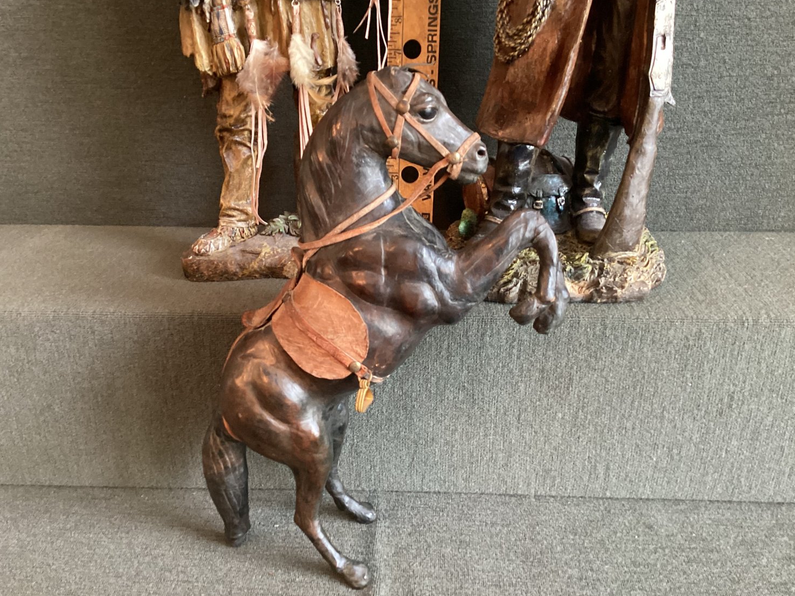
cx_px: 391
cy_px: 302
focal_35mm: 32
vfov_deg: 44.2
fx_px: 735
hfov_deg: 56.8
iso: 400
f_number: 2.4
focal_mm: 3.3
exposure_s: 1/30
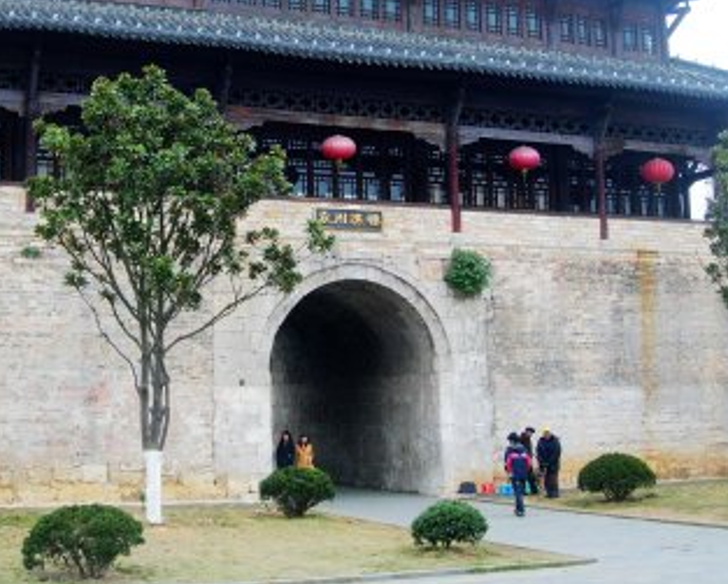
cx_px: 263
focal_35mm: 58
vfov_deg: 26.2
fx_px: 1251
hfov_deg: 32.3
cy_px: 236
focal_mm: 7.8
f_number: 2.8
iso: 64
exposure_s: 1/197
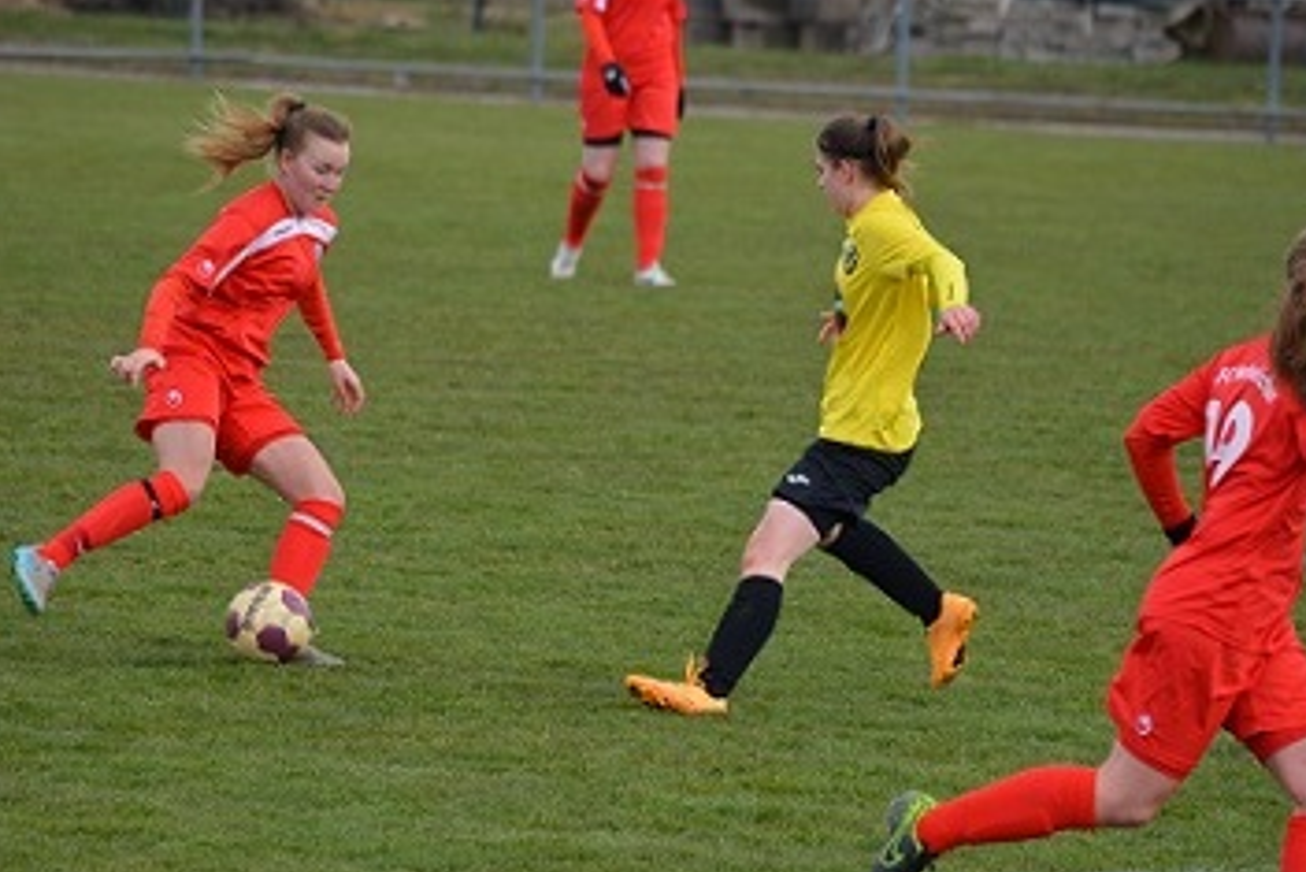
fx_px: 12303
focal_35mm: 339
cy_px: 481
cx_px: 705
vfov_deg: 4.1
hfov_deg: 6.1
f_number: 5
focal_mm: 200
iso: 500
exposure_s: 1/1000
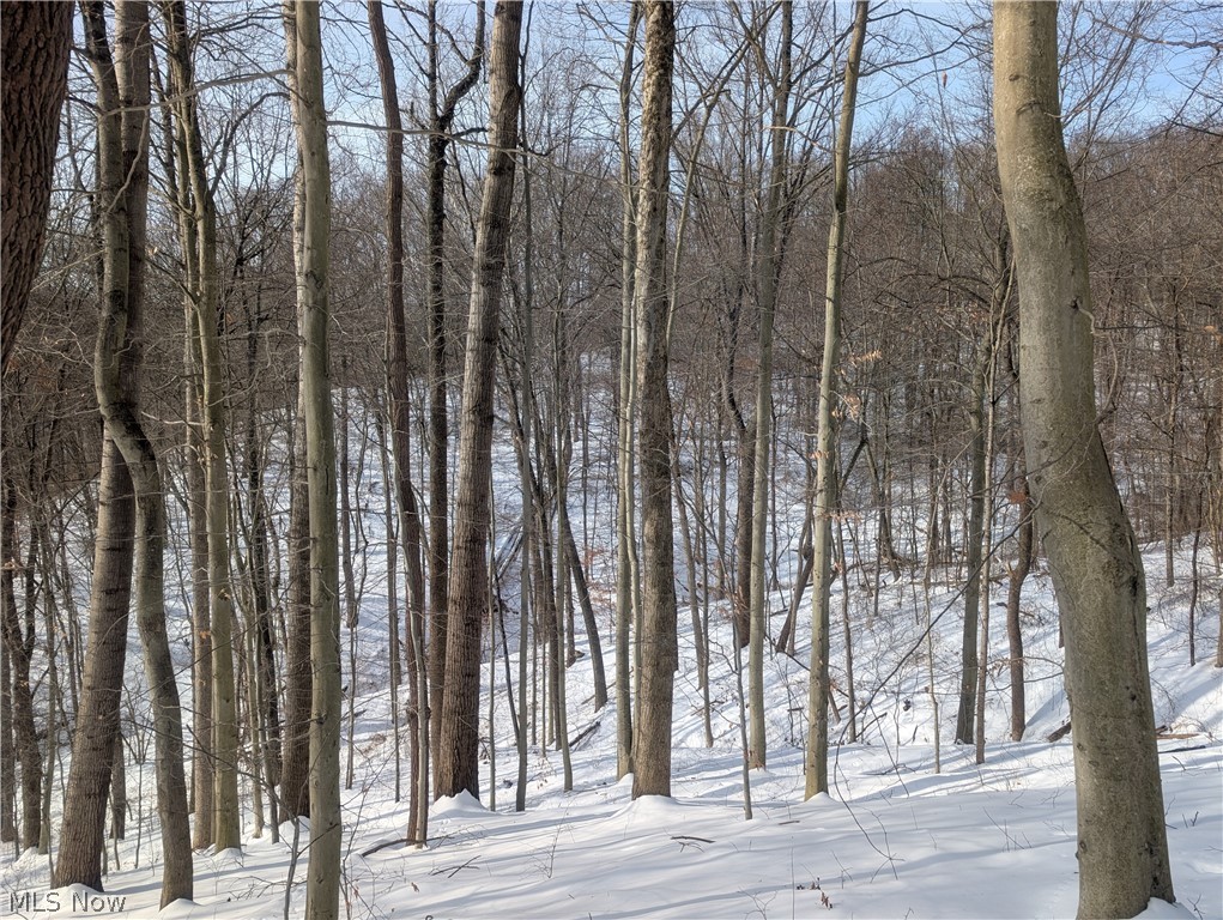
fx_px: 849
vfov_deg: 56.9
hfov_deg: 71.5
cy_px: 460
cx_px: 612
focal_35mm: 24
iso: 22
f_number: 1.68
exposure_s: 1/767
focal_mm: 6.9
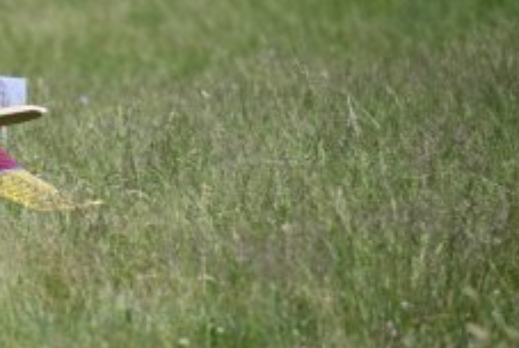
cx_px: -1
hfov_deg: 2.4
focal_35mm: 876
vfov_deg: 1.6
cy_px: 199
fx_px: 12645
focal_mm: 400
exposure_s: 1/1250
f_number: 6.3
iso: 320
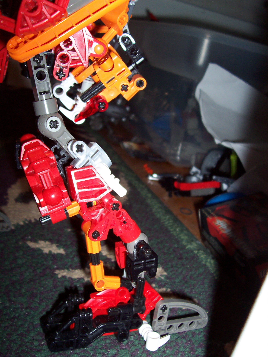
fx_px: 382
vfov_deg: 50.1
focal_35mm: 37
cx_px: 134
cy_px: 178
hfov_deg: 38.7
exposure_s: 1/60
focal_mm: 5.6
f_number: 2.8
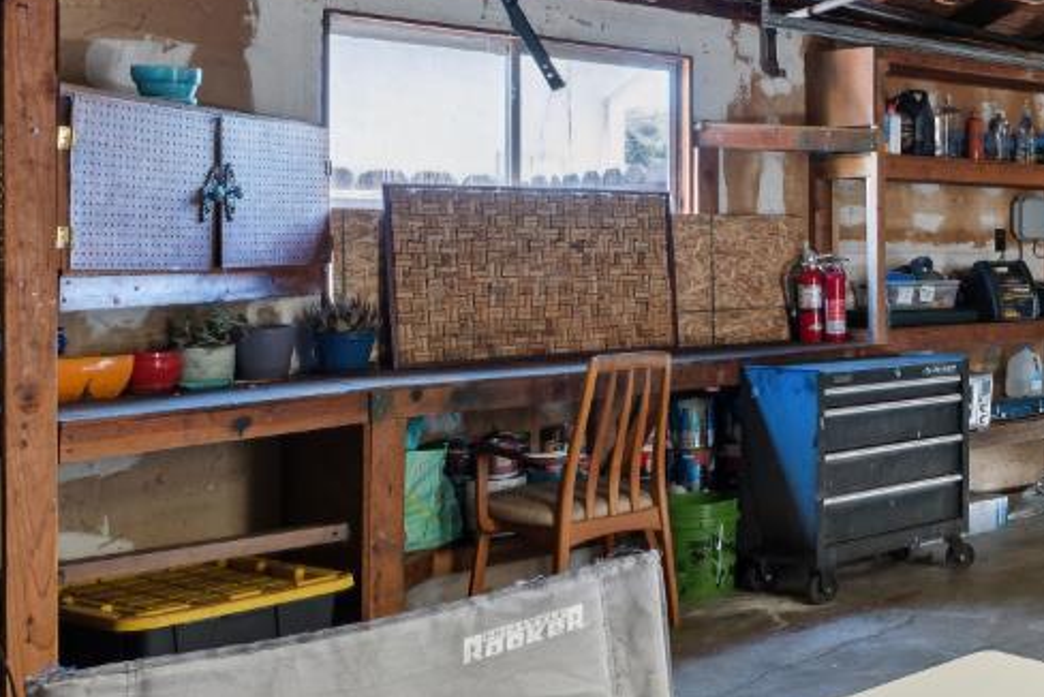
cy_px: 250
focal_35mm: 43
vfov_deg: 31.1
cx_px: 1465
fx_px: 1248
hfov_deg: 30.9
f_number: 8
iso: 64
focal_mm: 14
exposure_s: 1/1.25
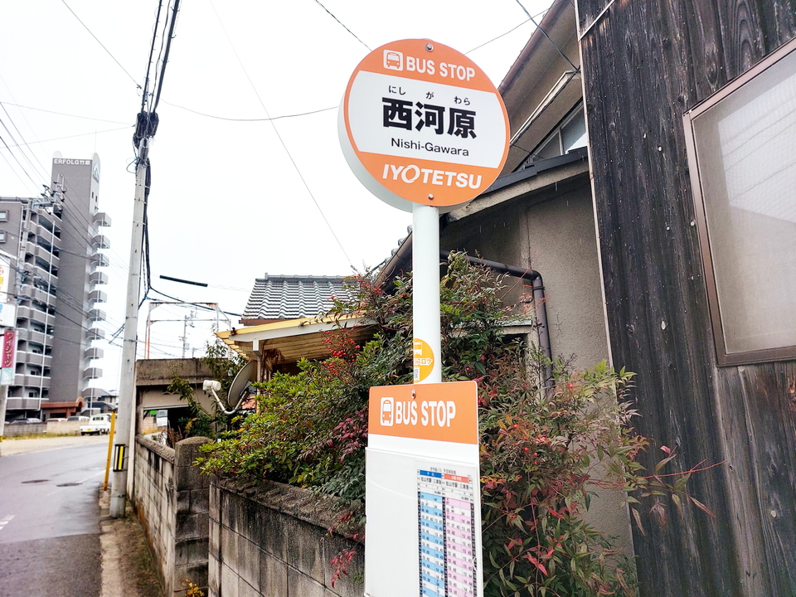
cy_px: 298
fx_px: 552
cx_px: 398
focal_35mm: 24
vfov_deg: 56.8
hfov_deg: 71.6
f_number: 1.8
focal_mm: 5.23
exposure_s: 1/337
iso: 25
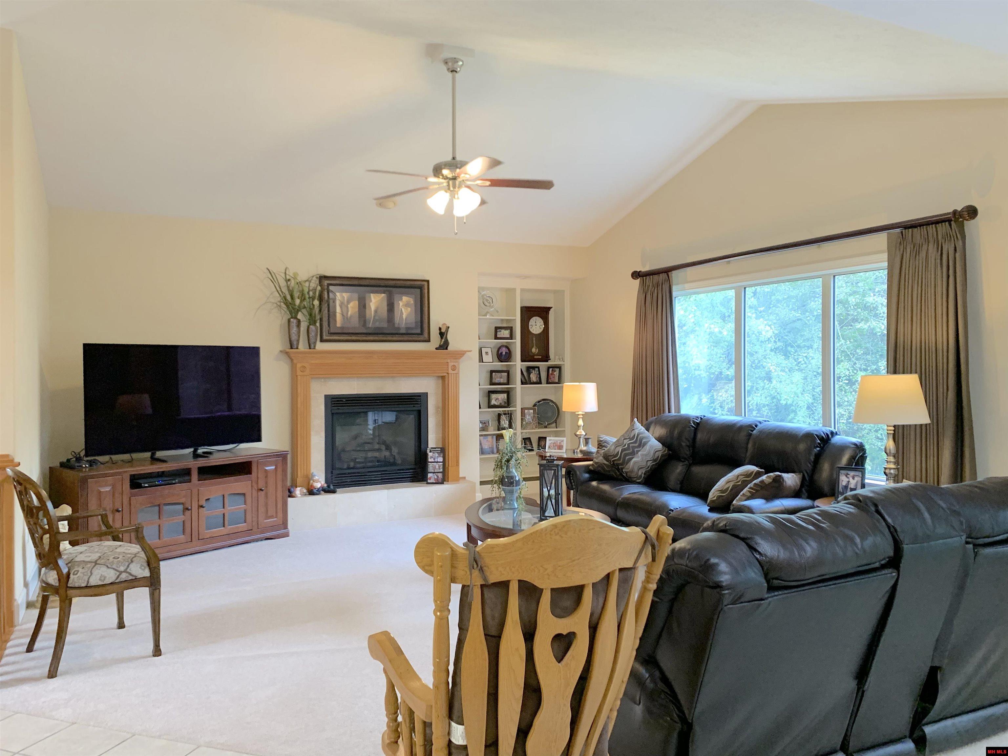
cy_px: 378
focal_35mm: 26
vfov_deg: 53.1
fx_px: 757
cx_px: 504
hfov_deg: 67.3
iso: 200
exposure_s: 1/60
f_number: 1.8
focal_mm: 4.25
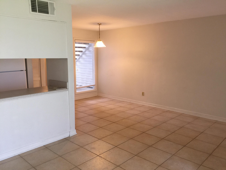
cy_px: 85
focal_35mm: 29
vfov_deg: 48.2
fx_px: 189
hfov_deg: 61.7
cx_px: 113
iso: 40
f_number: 2.2
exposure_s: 1/15
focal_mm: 4.15
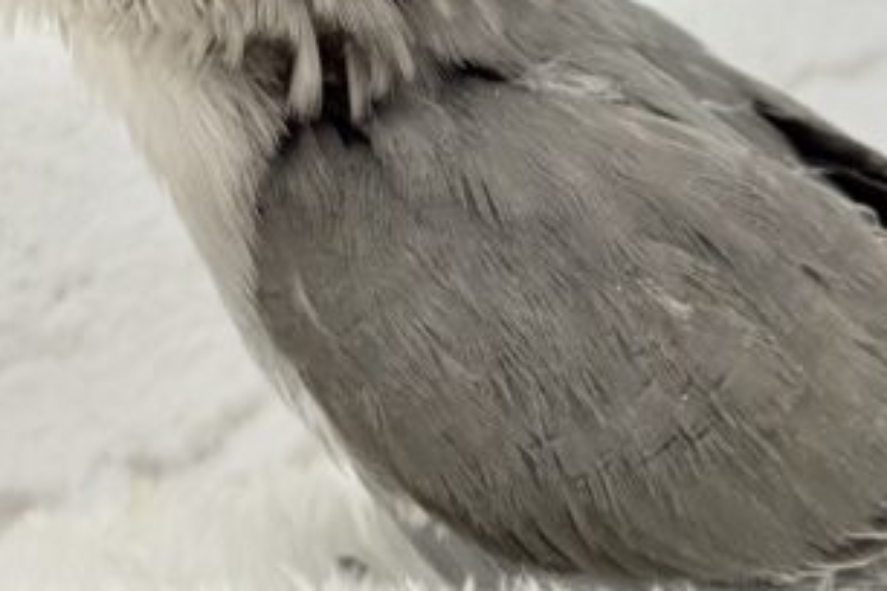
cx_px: 455
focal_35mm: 113
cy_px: 12
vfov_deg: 12.0
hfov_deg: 18.1
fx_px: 2784
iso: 64
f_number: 1.6
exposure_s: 1/100
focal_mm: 5.96
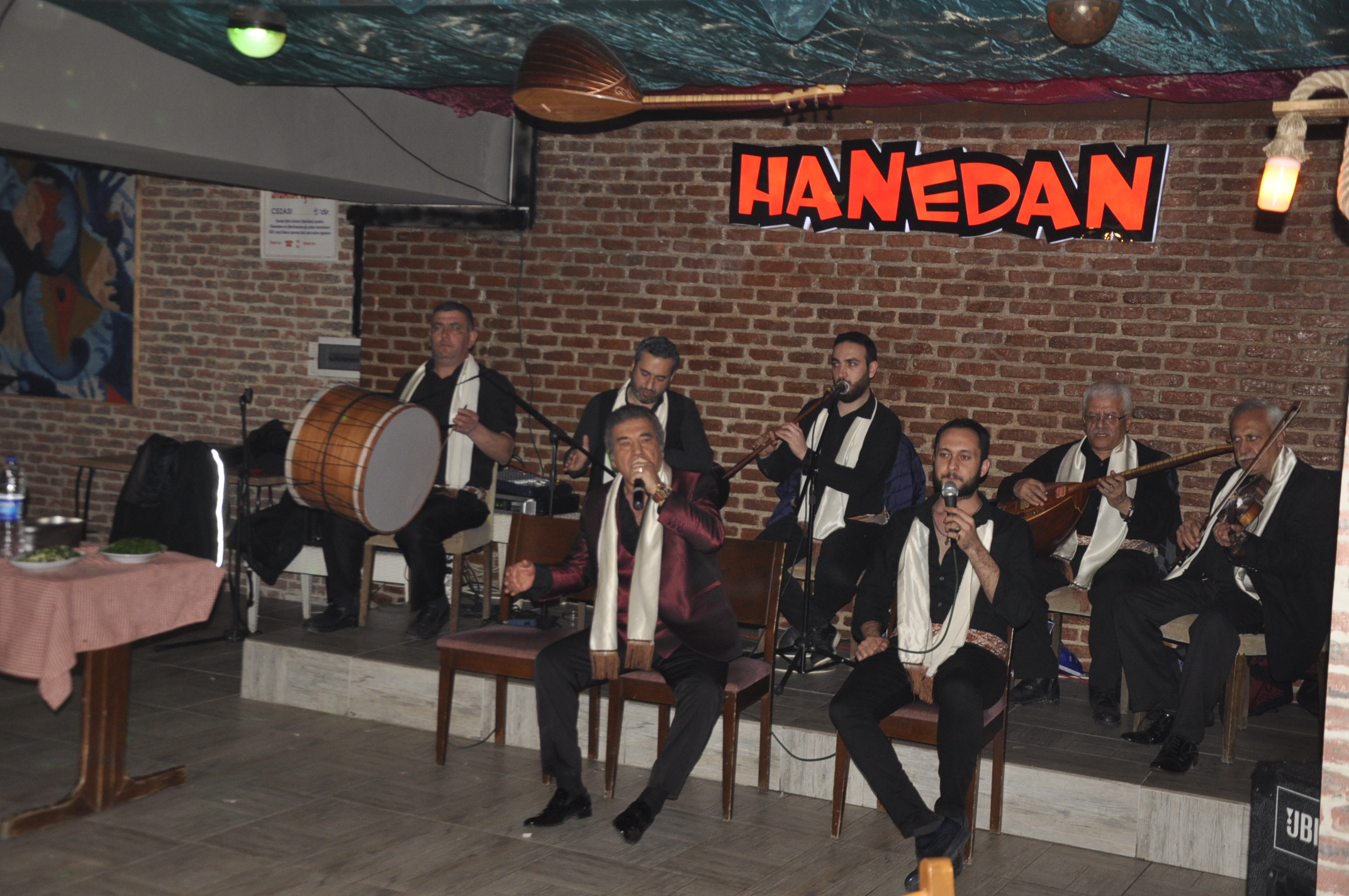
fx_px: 1684
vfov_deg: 29.8
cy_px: 448
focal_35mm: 45
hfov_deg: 43.7
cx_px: 674
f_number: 4.2
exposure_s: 1/60
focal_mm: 30
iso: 640
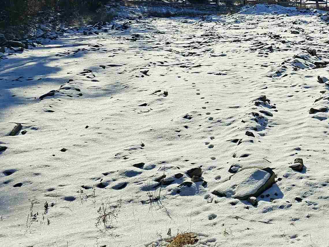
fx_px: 589
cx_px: 402
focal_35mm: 62
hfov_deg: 27.2
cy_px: 6
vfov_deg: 22.8
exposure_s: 1/1869
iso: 12
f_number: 1.7
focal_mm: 6.3
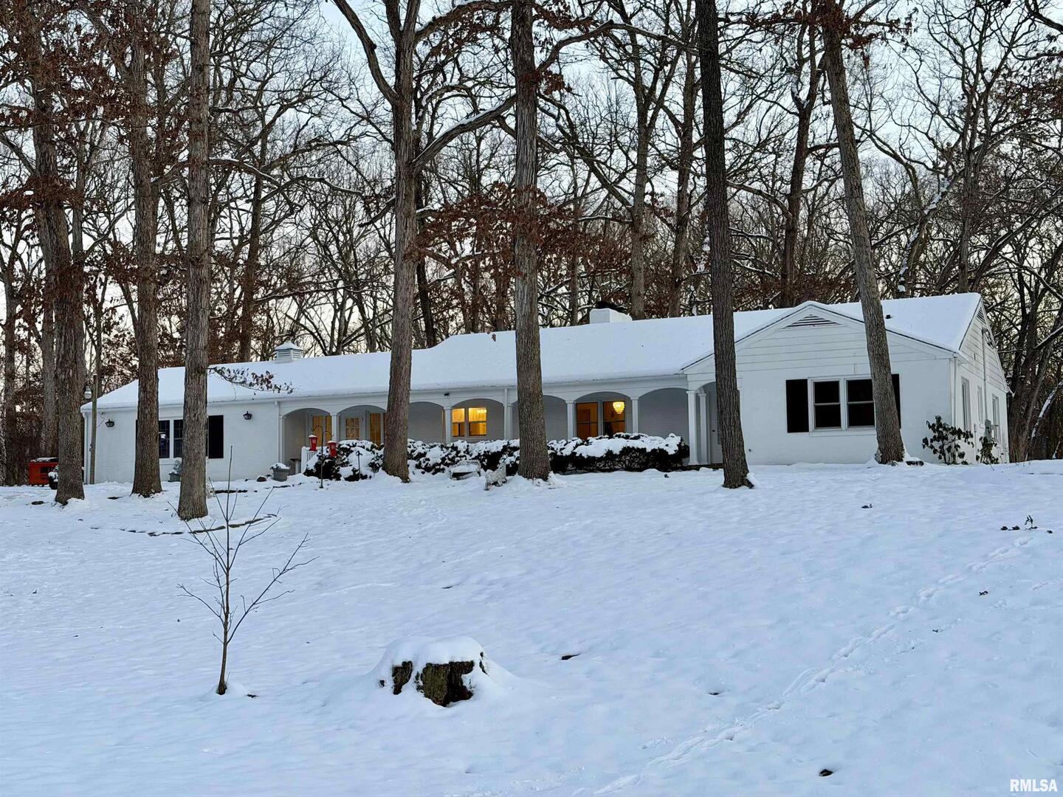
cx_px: 532
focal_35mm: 48
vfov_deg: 30.3
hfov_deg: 39.7
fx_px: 1474
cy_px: 398
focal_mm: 6.76
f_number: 1.78
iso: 100
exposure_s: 1/92
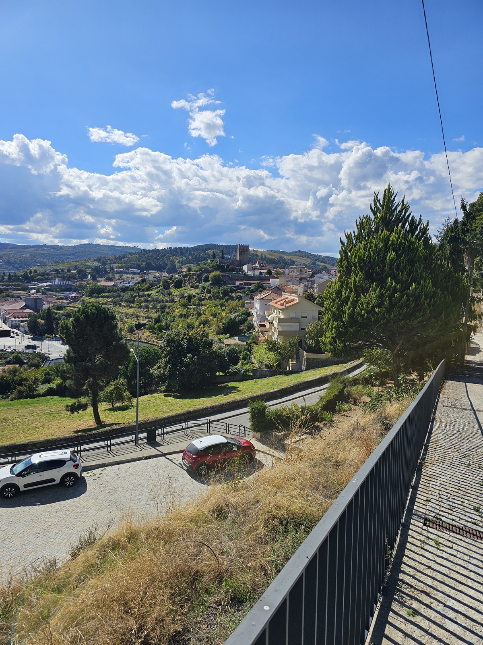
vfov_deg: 73.9
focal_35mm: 23
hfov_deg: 58.9
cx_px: 242
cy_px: 322
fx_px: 428
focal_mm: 6.3
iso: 12
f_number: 1.7
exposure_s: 1/1704
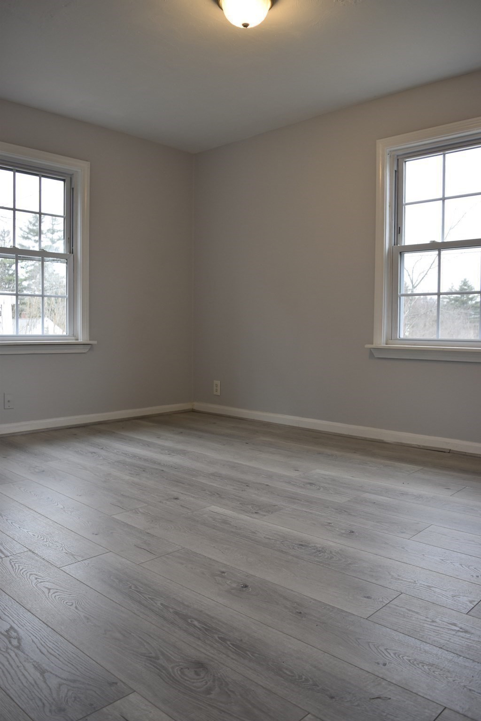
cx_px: 240
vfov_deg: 67.4
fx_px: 541
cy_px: 360
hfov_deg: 47.9
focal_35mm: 27
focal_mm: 18
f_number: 4.5
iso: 400
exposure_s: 1/80
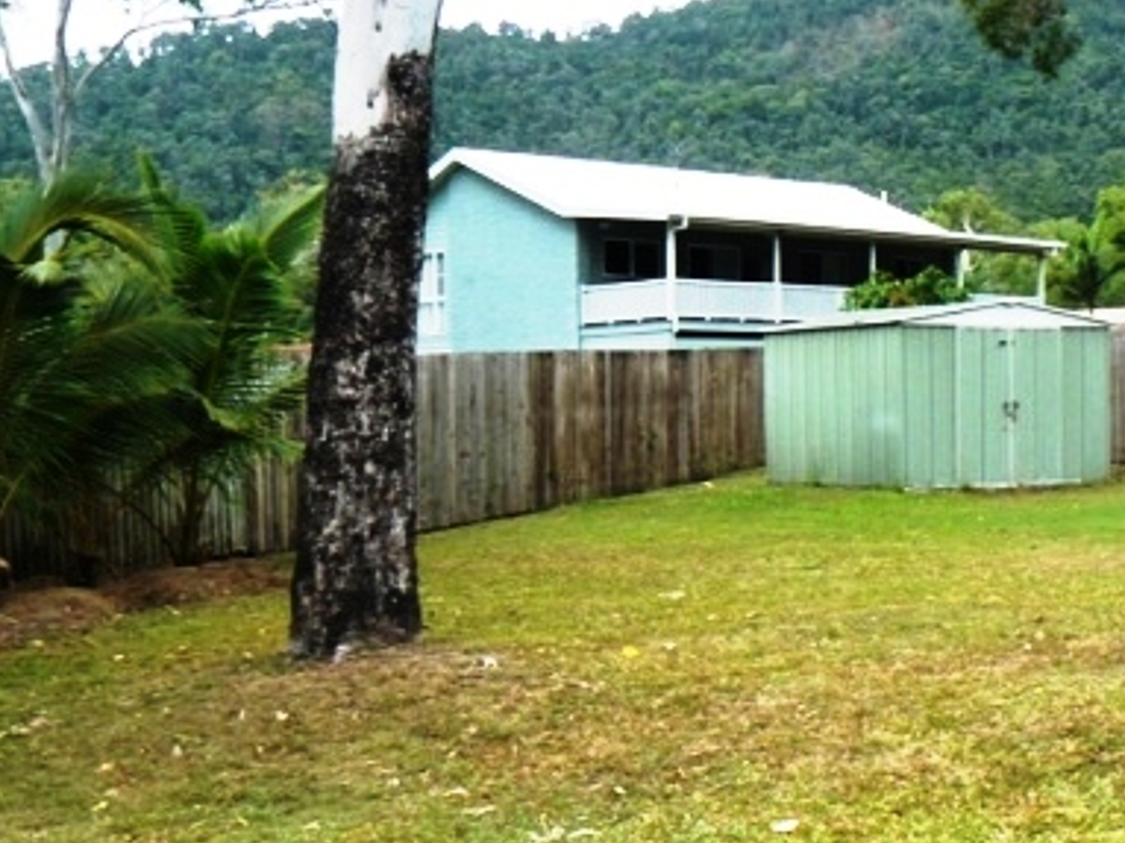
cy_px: 651
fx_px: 1949
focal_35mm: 60
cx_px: 796
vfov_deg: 24.1
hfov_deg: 31.8
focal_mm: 6
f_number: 4
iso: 100
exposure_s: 1/160
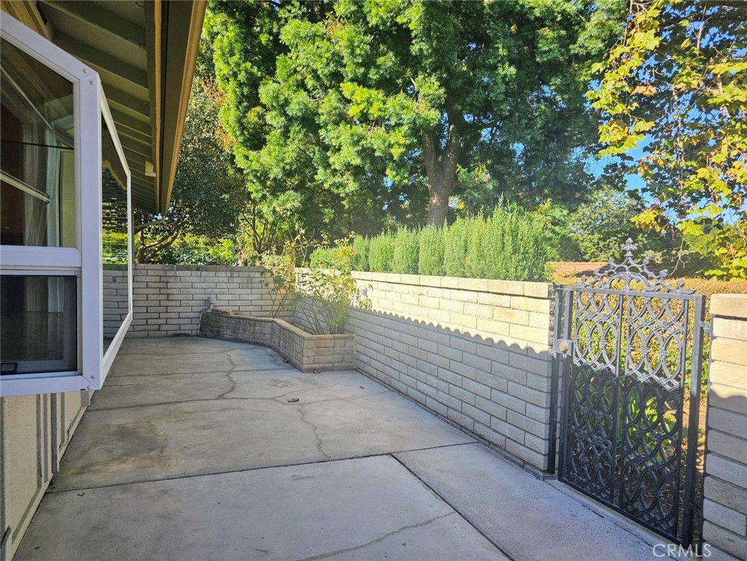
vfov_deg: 58.9
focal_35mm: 23
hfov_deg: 73.9
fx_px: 496
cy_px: 280
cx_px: 374
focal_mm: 6.3
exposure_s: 1/286
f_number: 1.7
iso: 10
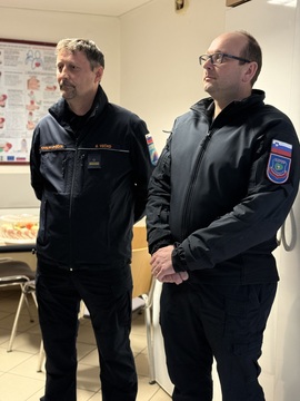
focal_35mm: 48
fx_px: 555
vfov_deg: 39.7
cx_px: 150
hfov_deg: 30.3
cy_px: 200
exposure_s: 1/33
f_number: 1.78
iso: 320
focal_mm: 6.76
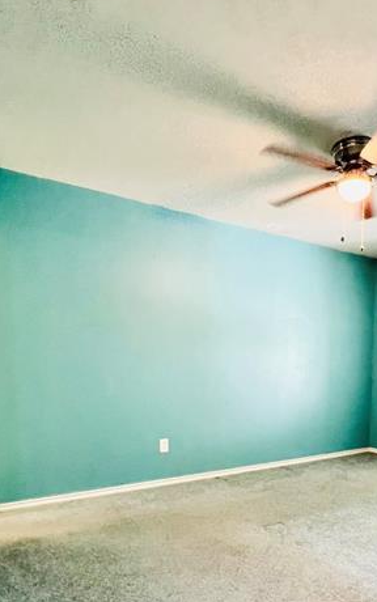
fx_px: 378
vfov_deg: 74.9
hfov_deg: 50.6
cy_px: 398
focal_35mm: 23
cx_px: 288
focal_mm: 1.57
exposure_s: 1/60
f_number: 1.8
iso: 500
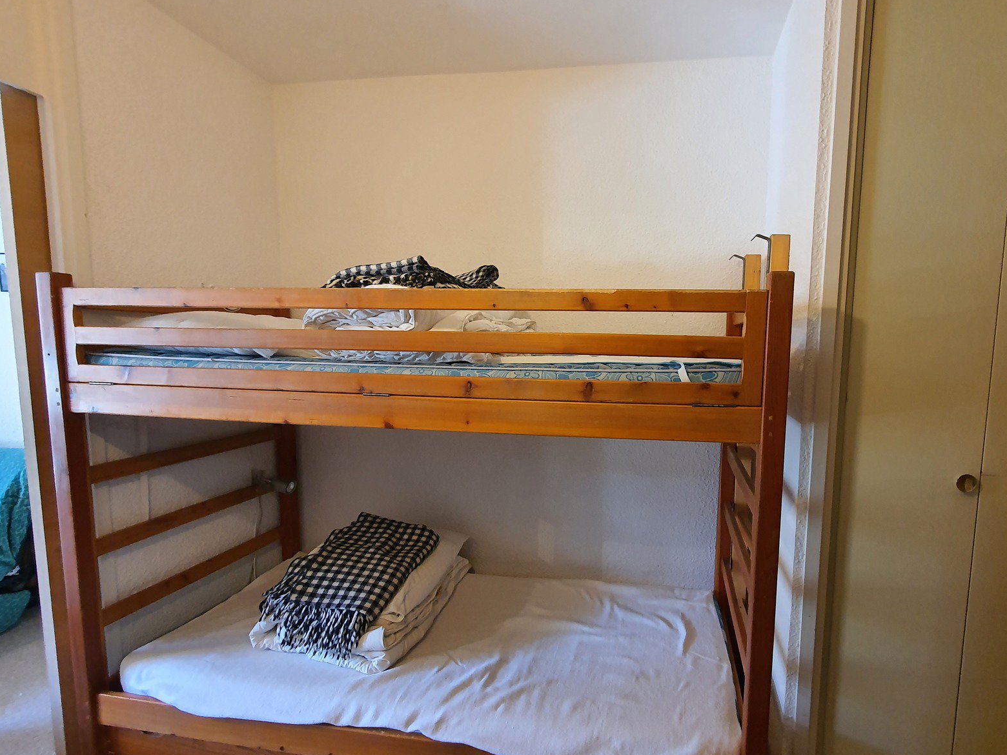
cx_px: 598
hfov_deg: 93.4
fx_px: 465
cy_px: 385
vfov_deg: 78.1
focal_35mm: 16
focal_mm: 1.8
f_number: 2.2
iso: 320
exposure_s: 1/33
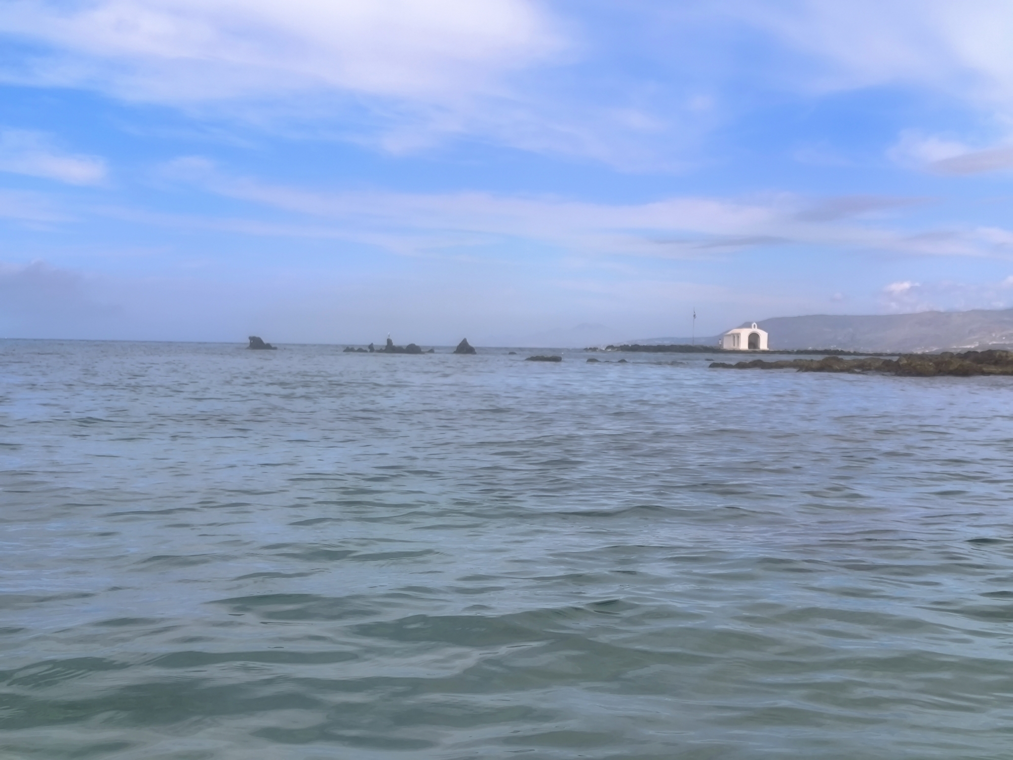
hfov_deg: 41.2
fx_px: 1346
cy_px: 380
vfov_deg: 31.5
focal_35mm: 46
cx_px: 506
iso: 50
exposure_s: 1/680
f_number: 1.65
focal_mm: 6.14
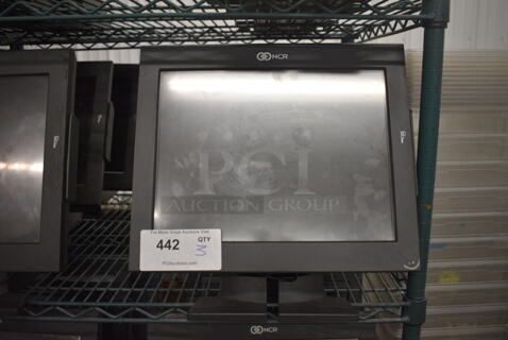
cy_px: 170
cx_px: 254
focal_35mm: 30
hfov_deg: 61.9
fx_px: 424
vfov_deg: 43.7
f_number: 3.5
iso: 900
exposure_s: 1/125
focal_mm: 20
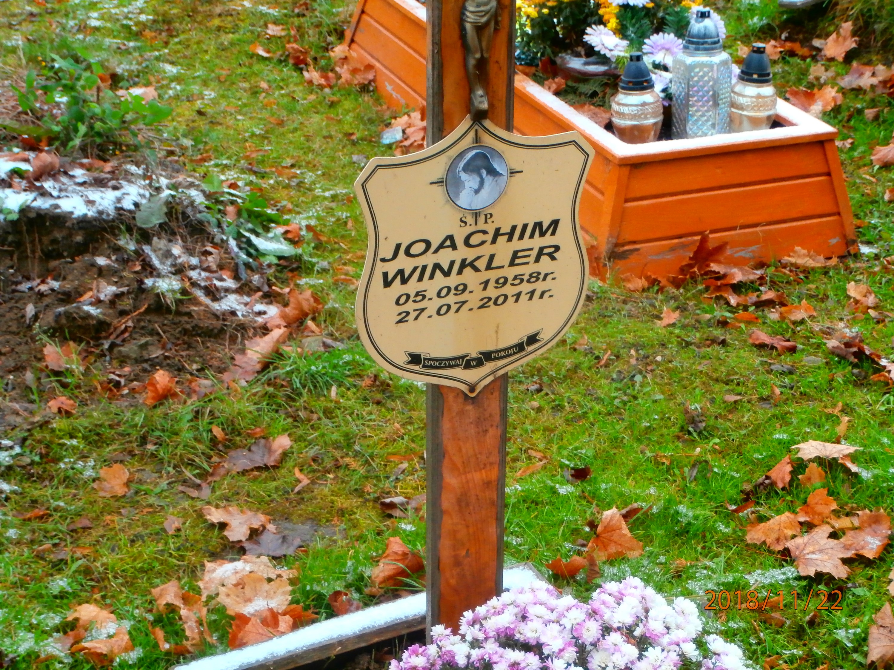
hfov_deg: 28.6
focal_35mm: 68
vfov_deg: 21.6
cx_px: 447
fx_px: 1756
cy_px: 335
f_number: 4.7
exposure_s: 1/60
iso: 200
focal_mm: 12.1
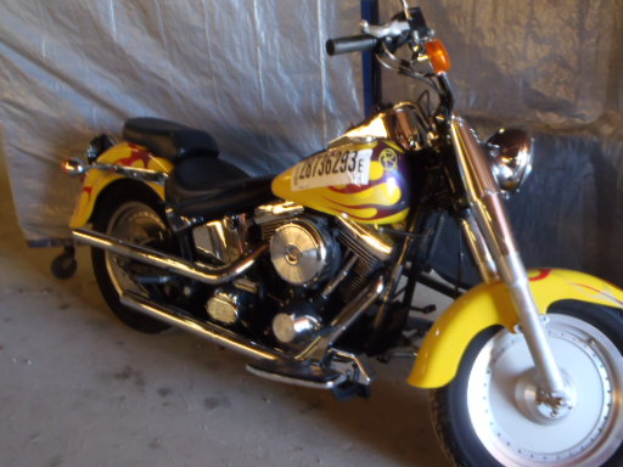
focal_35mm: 35
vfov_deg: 40.6
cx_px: 360
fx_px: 630
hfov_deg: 52.4
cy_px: 265
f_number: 3.5
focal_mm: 5
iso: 200
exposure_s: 1/15
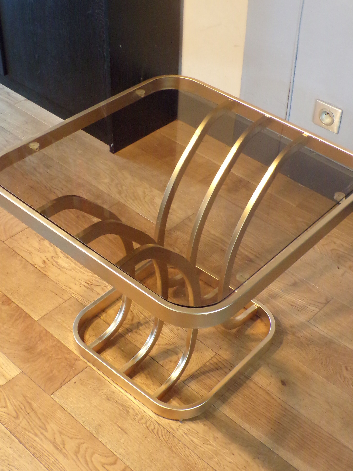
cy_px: 211
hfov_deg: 30.9
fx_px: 639
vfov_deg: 40.4
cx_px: 178
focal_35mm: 47
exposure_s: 1/17
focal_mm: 6.6
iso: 444
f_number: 3.3
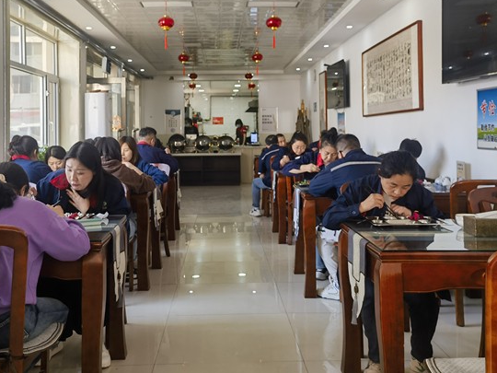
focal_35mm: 40
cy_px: 124
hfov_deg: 46.8
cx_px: 237
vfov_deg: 35.6
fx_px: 574
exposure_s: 1/100
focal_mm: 6.67
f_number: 1.9
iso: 64
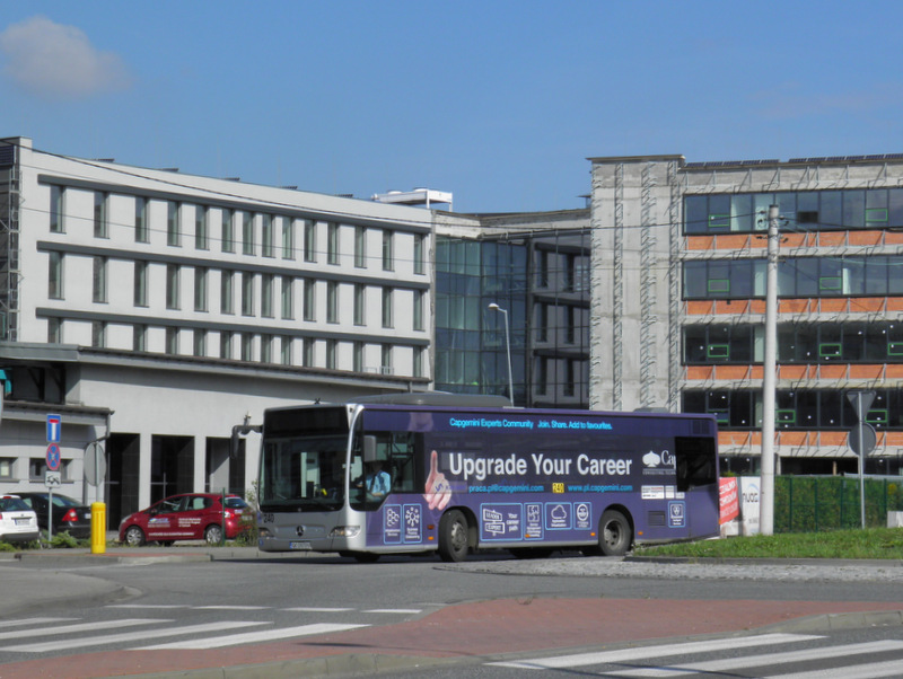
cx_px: 452
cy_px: 340
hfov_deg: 24.4
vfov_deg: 18.5
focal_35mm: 80
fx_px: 2089
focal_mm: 14.4
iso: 50
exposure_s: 1/500
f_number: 5.5
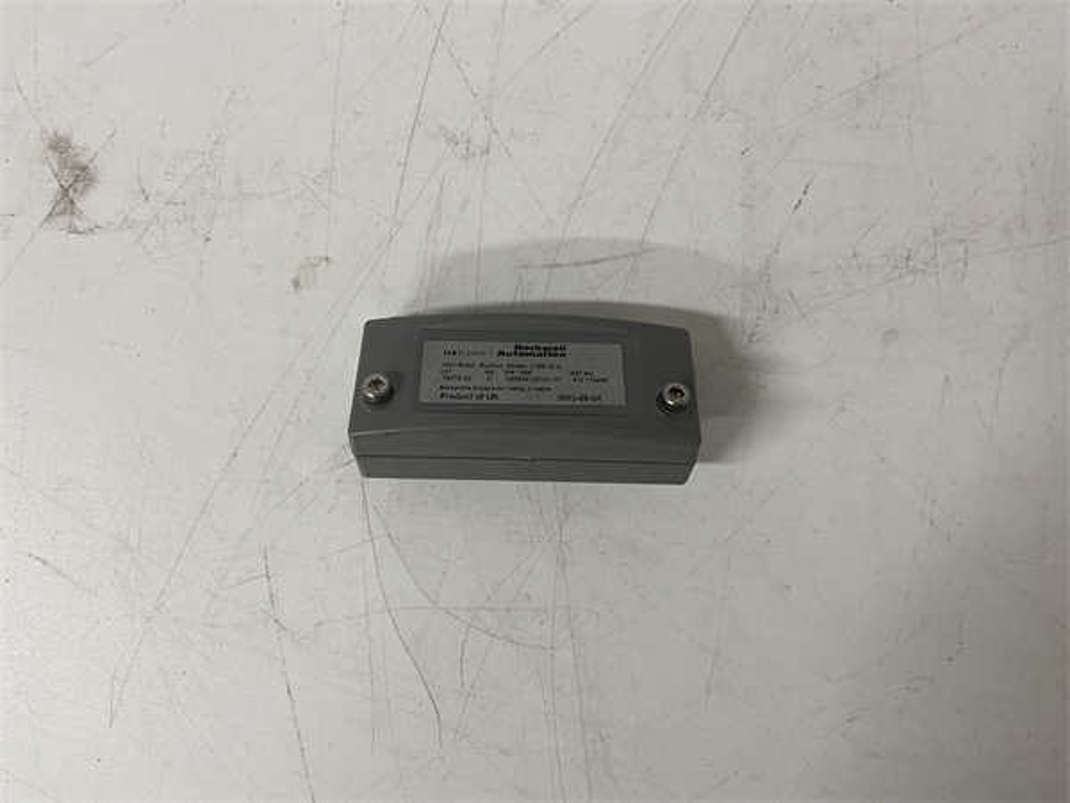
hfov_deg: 67.3
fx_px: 804
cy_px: 402
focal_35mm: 26
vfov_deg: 53.1
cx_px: 535
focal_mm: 4.25
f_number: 1.8
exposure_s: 1/50
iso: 64
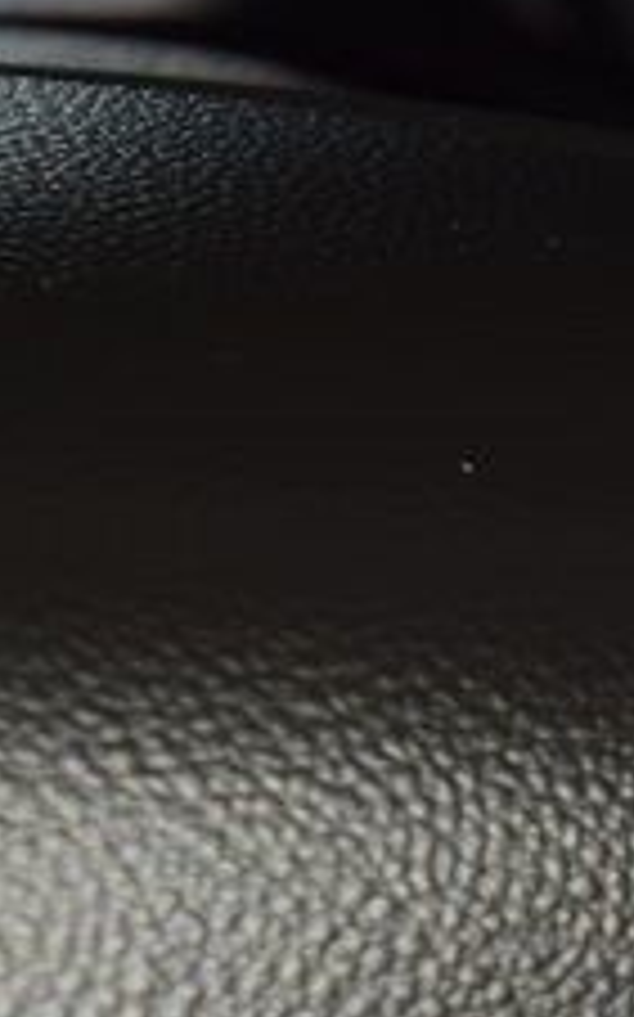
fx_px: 13425
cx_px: 2005
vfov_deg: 4.3
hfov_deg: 2.7
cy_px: 1226
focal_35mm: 485
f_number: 8
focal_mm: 70
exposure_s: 1/125
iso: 100
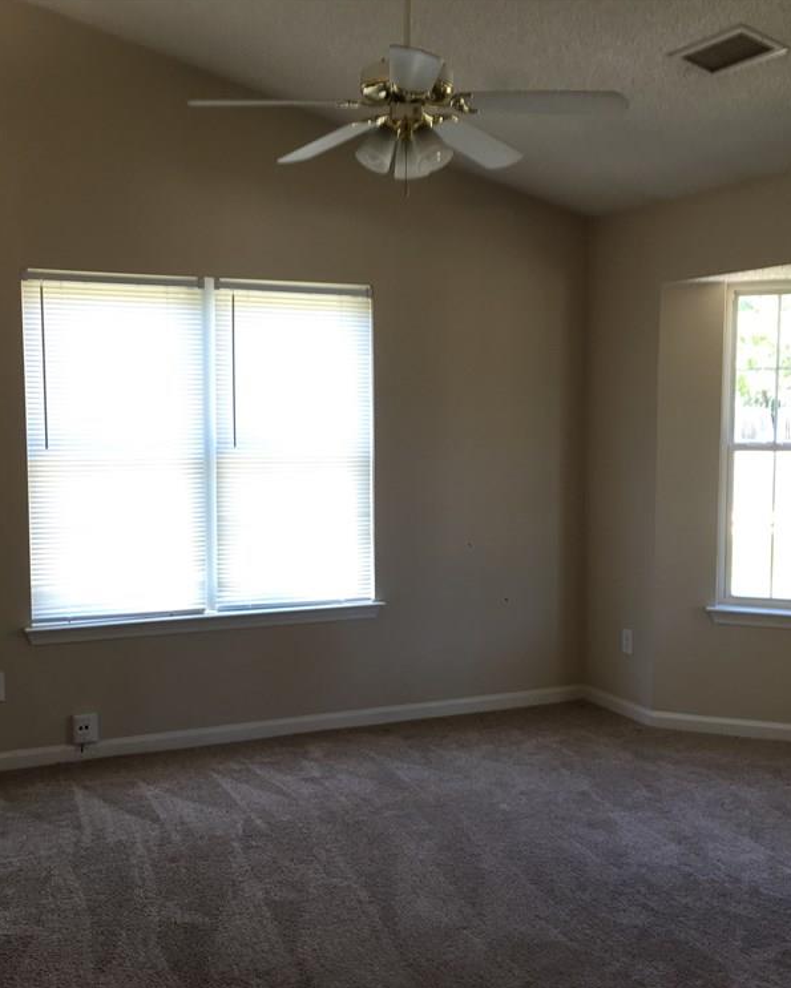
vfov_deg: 46.8
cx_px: 379
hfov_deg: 38.2
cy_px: 503
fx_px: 1141
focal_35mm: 39
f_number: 2.2
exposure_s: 1/30
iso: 32
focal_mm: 4.15
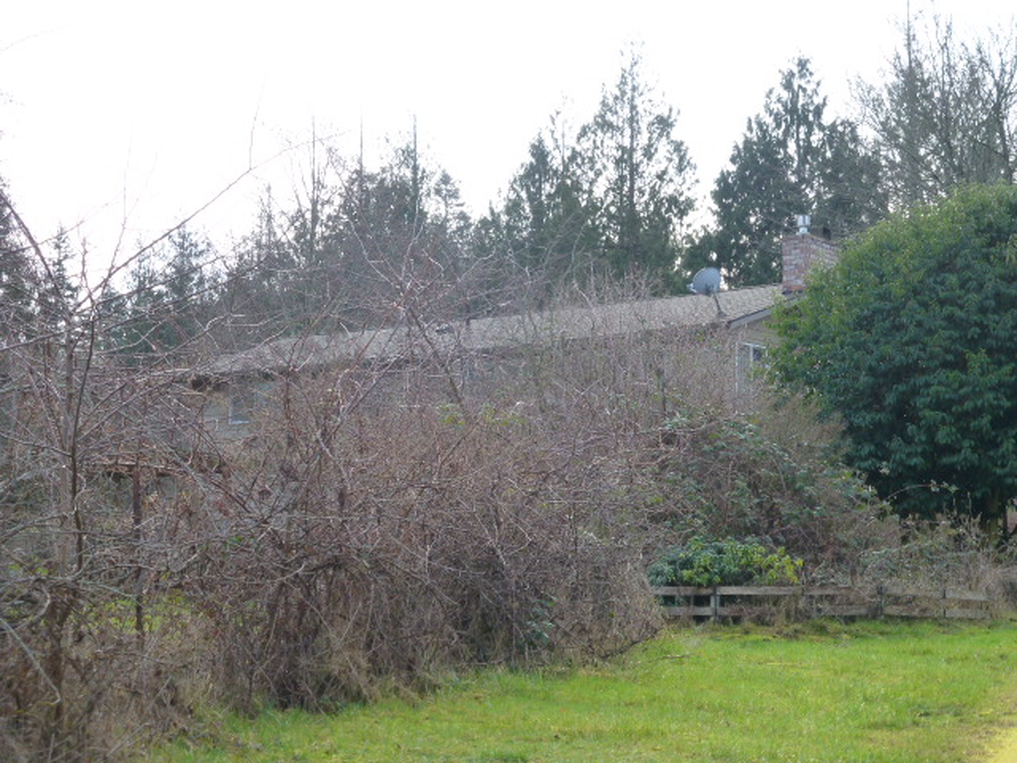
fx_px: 2997
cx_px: 508
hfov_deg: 19.3
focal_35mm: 102
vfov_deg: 14.5
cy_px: 382
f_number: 5.3
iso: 160
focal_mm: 18.2
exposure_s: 1/80
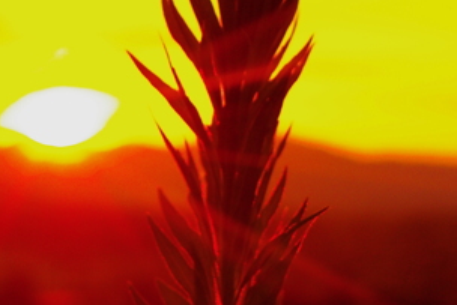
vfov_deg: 7.8
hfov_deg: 11.6
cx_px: -18
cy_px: 242
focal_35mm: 175
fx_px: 2222
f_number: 4
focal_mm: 35
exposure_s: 1/400
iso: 200
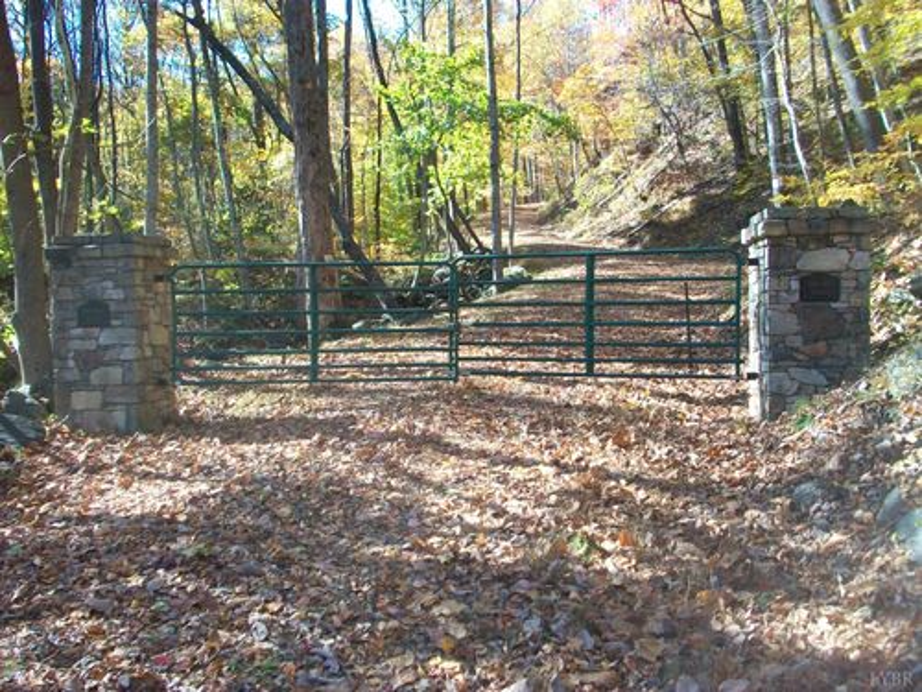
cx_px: 461
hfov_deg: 54.0
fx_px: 906
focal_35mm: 34
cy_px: 346
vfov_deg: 41.8
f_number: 2.8
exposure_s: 1/125
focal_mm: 5.7
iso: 80
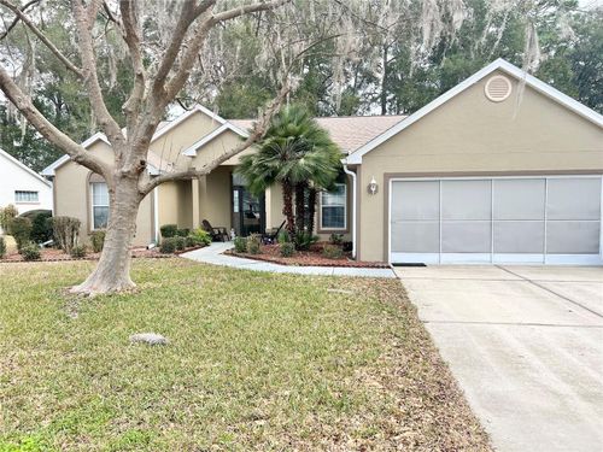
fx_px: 453
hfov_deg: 67.3
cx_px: 302
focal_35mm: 26
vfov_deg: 53.1
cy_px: 226
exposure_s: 1/1124
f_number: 1.5
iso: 50
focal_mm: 5.7
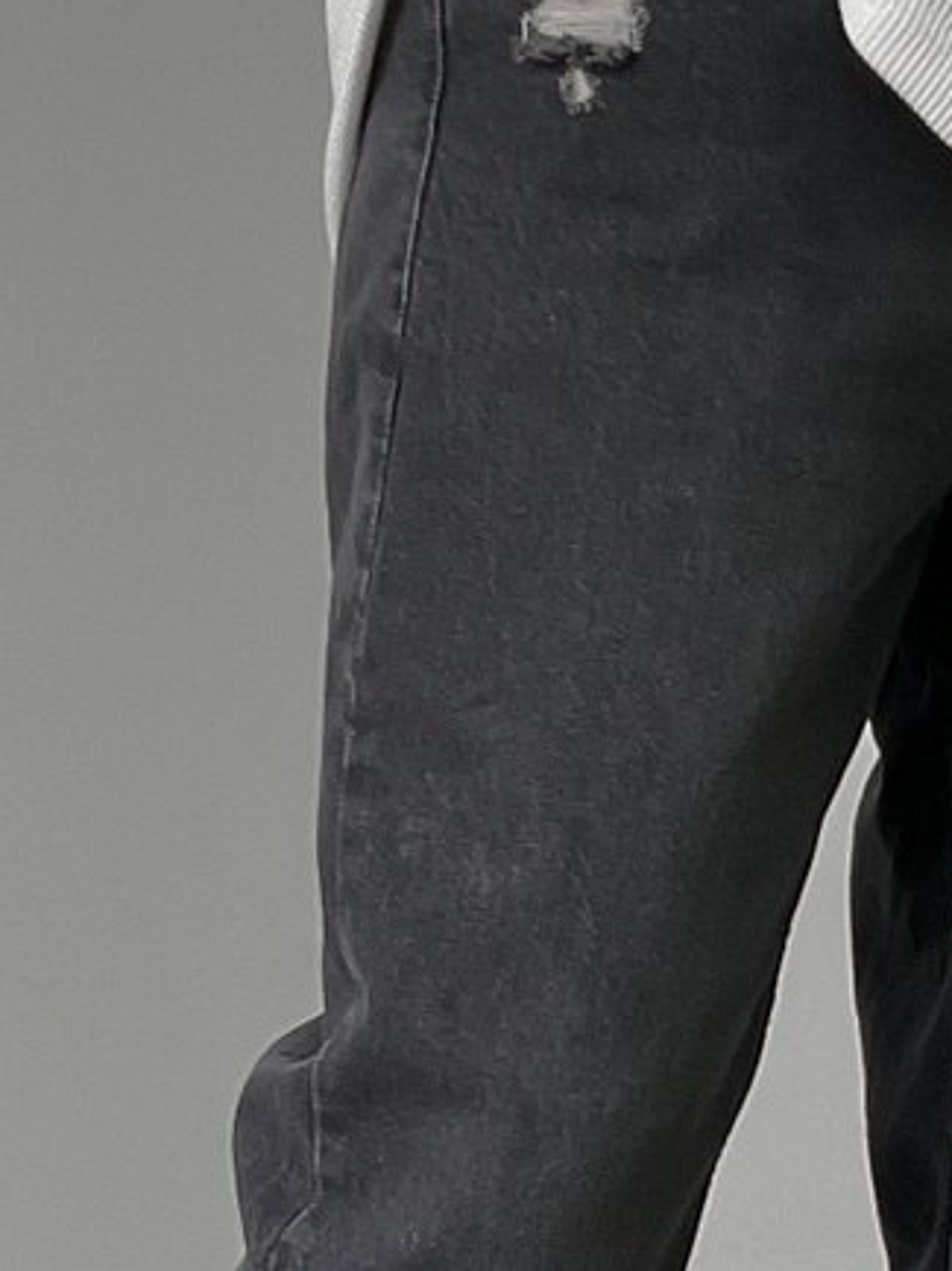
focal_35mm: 107
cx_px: 726
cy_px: 1016
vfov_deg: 18.2
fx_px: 3927
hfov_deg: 13.8
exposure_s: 1/115
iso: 64
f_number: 1.8
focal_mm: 3
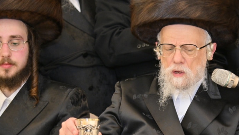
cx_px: 161
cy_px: 68
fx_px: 748
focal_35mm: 118
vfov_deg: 10.3
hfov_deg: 18.1
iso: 1000
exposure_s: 1/160
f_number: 4
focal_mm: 75
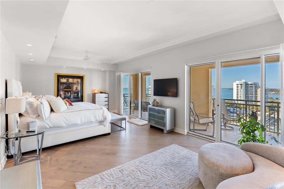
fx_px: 126
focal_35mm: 16
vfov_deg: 73.8
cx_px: 142
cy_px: 94
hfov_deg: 96.7
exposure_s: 1/25
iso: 80
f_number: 2.8
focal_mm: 16
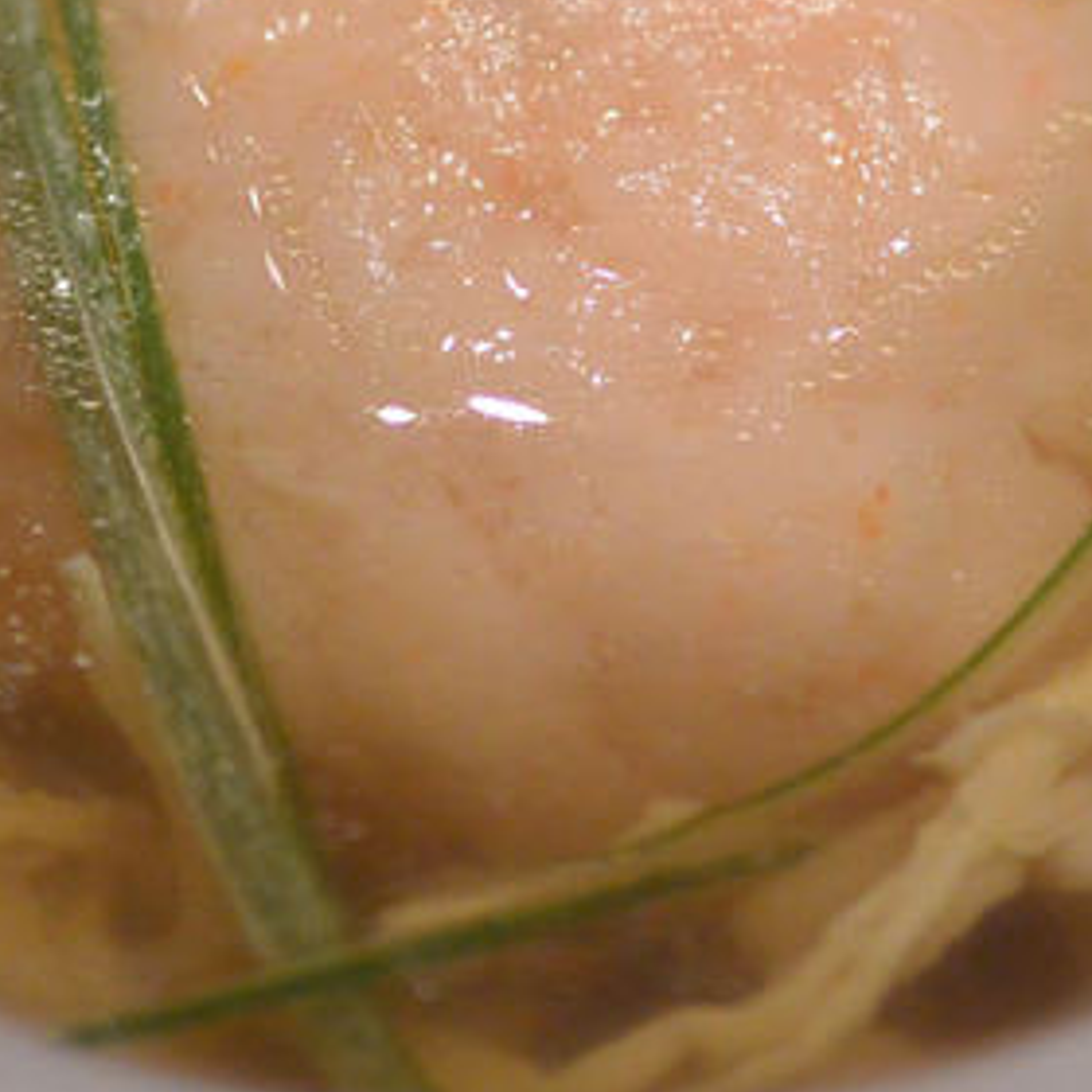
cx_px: 484
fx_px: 4247
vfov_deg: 14.6
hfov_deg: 14.6
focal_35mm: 119
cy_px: 298
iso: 400
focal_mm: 18.5
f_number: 1.8
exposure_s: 1/200
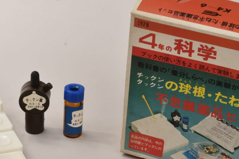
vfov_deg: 10.9
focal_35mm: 125
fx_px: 830
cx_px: 63
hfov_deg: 16.3
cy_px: 128
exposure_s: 1/50
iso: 200
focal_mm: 40
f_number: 20
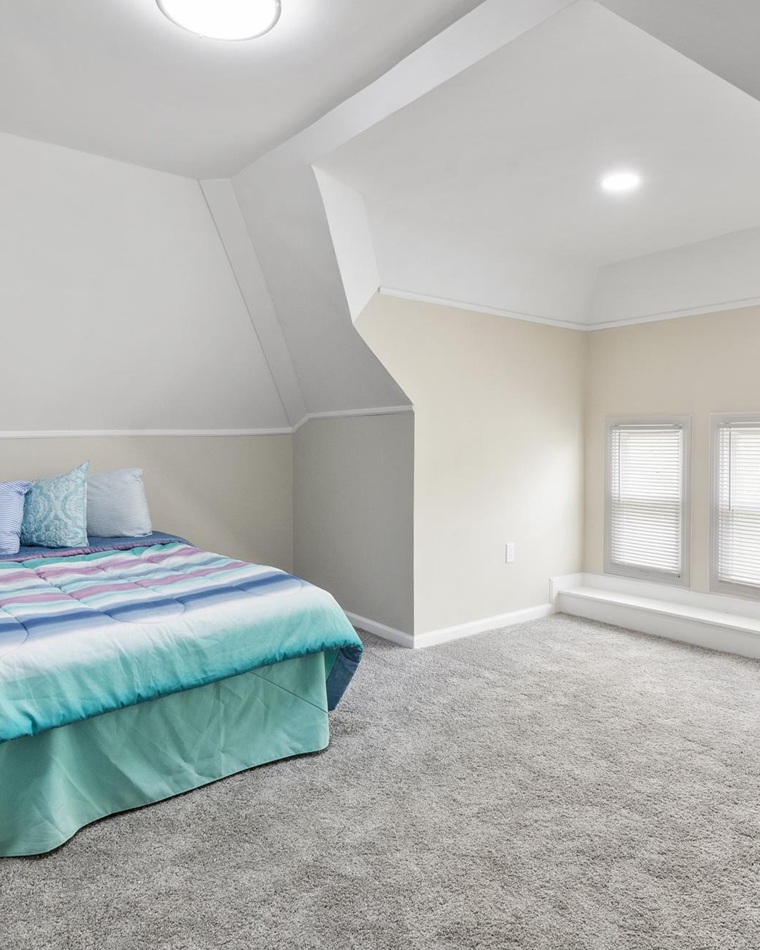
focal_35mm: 22
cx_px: 356
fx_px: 619
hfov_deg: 63.1
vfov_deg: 75.0
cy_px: 457
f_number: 10
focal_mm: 10
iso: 250
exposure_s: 1/4
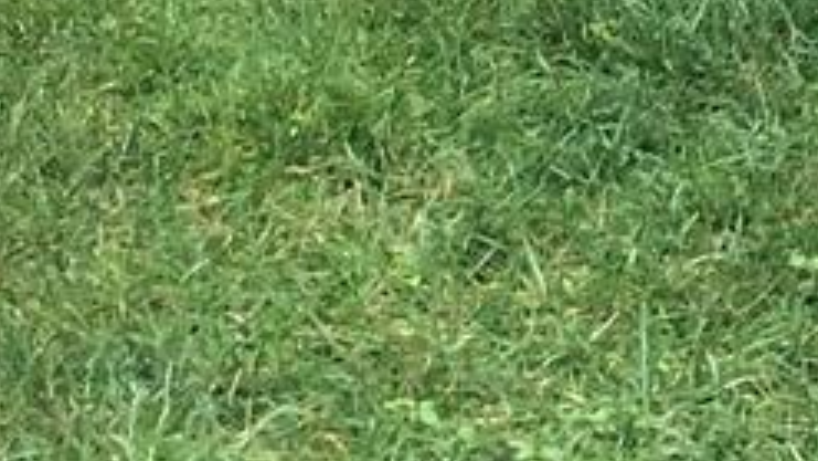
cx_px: -20
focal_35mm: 178
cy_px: -1035
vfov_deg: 6.2
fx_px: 3861
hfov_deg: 11.9
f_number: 1.8
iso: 64
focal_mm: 4
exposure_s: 1/15
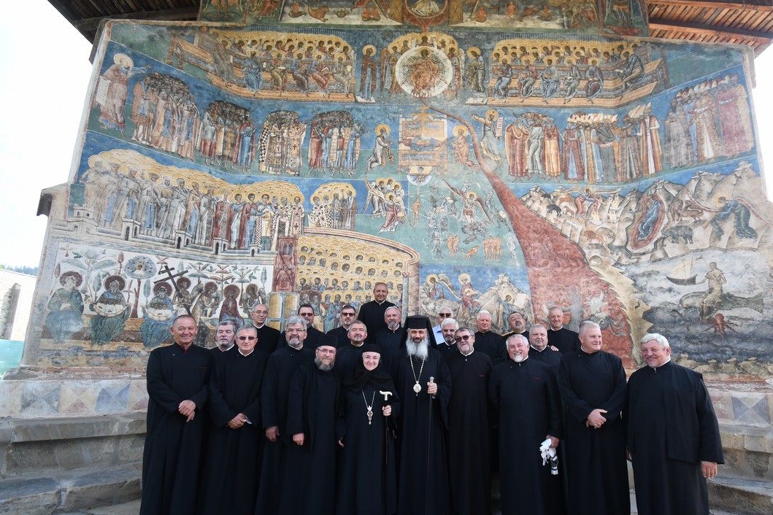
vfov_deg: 70.3
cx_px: 425
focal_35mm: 17
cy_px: 280
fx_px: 365
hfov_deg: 93.0
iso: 500
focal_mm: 10
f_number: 4.5
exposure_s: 1/400
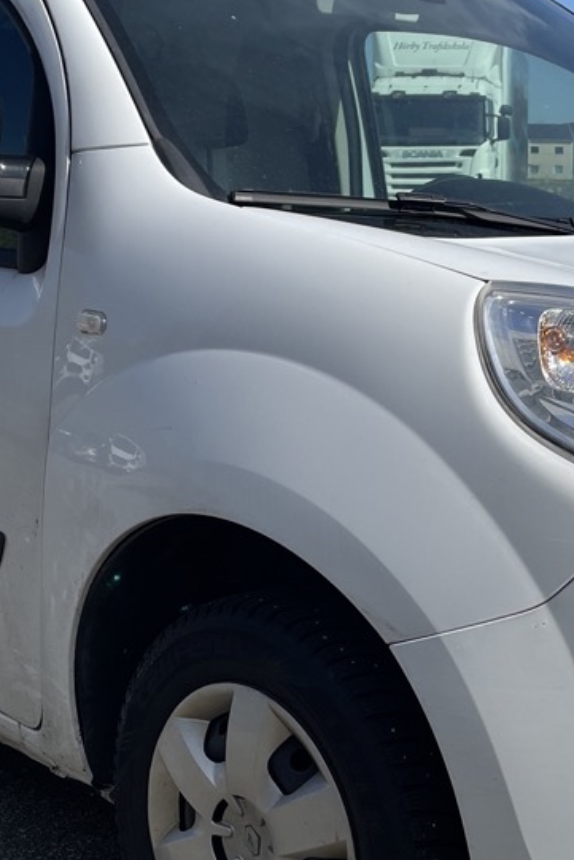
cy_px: 463
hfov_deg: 21.2
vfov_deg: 31.4
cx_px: 375
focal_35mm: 64
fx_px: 1530
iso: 32
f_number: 1.6
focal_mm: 4.2
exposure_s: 1/4651
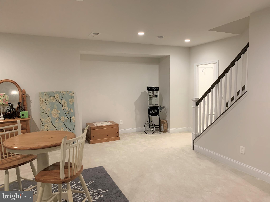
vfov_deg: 53.1
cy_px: 101
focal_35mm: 26
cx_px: 135
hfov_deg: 67.3
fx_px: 203
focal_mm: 4.25
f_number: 1.8
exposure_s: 1/60
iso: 400
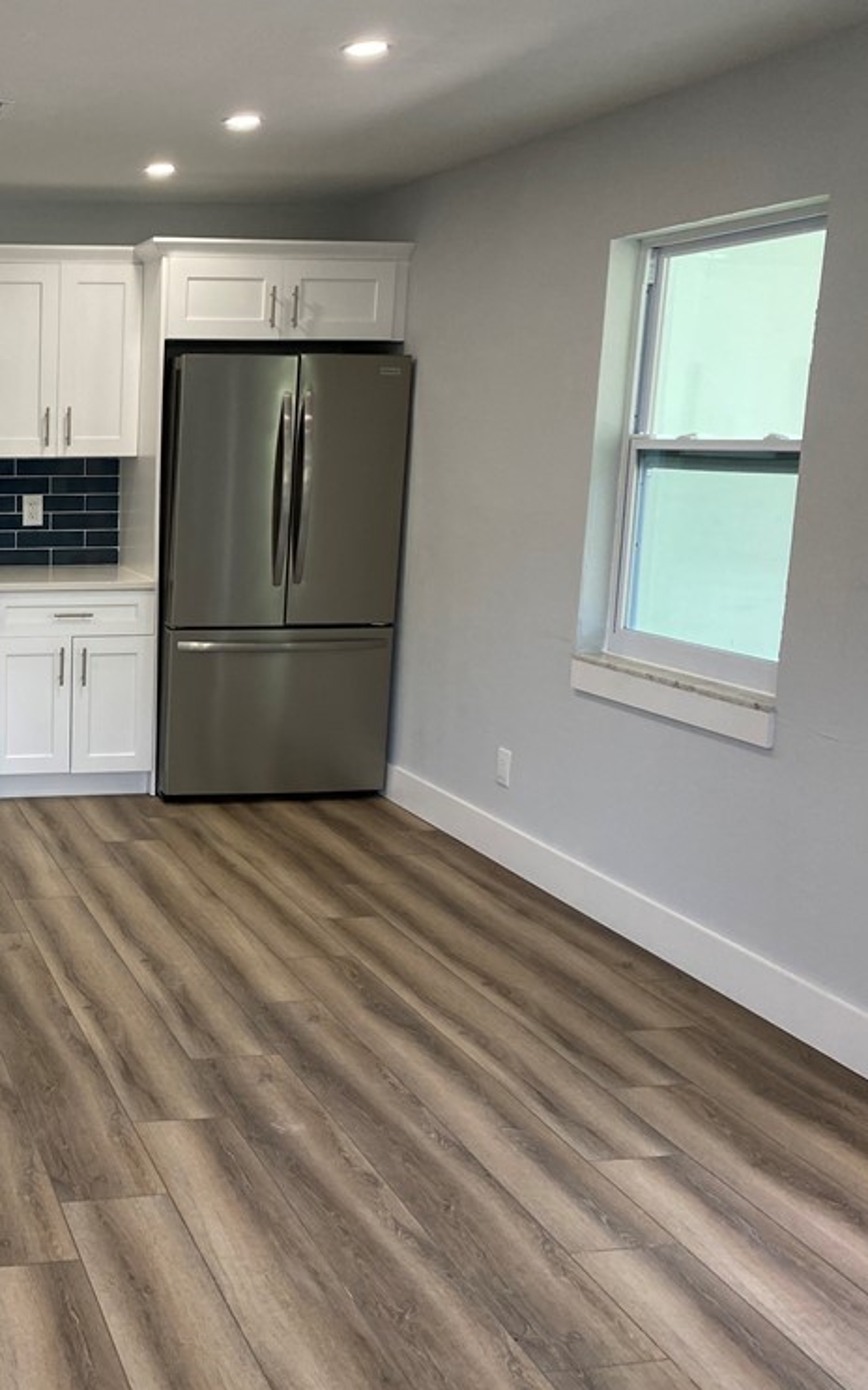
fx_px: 1439
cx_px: -45
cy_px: 703
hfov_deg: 30.6
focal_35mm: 38
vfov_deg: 51.6
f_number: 1.8
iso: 125
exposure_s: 1/120
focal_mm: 4.25
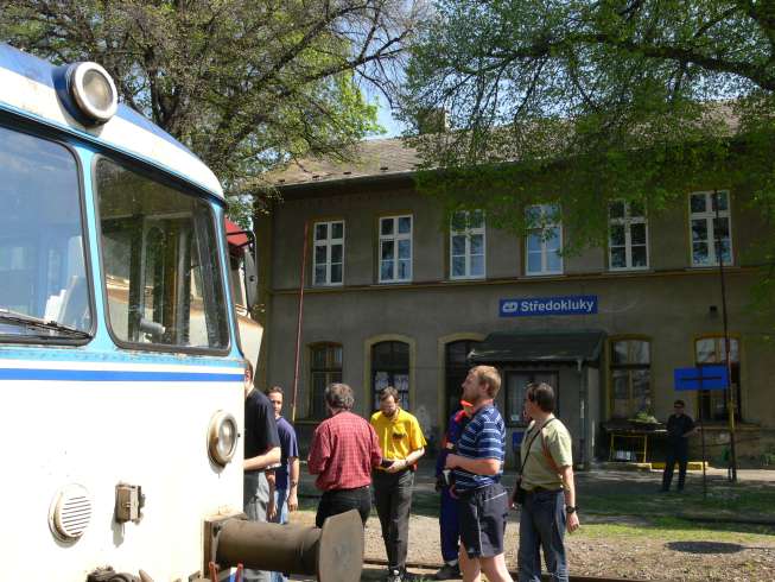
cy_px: 291
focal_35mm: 35
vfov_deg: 40.7
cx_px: 388
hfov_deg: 52.6
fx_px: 784
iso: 100
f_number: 5.6
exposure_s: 1/250
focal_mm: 7.4
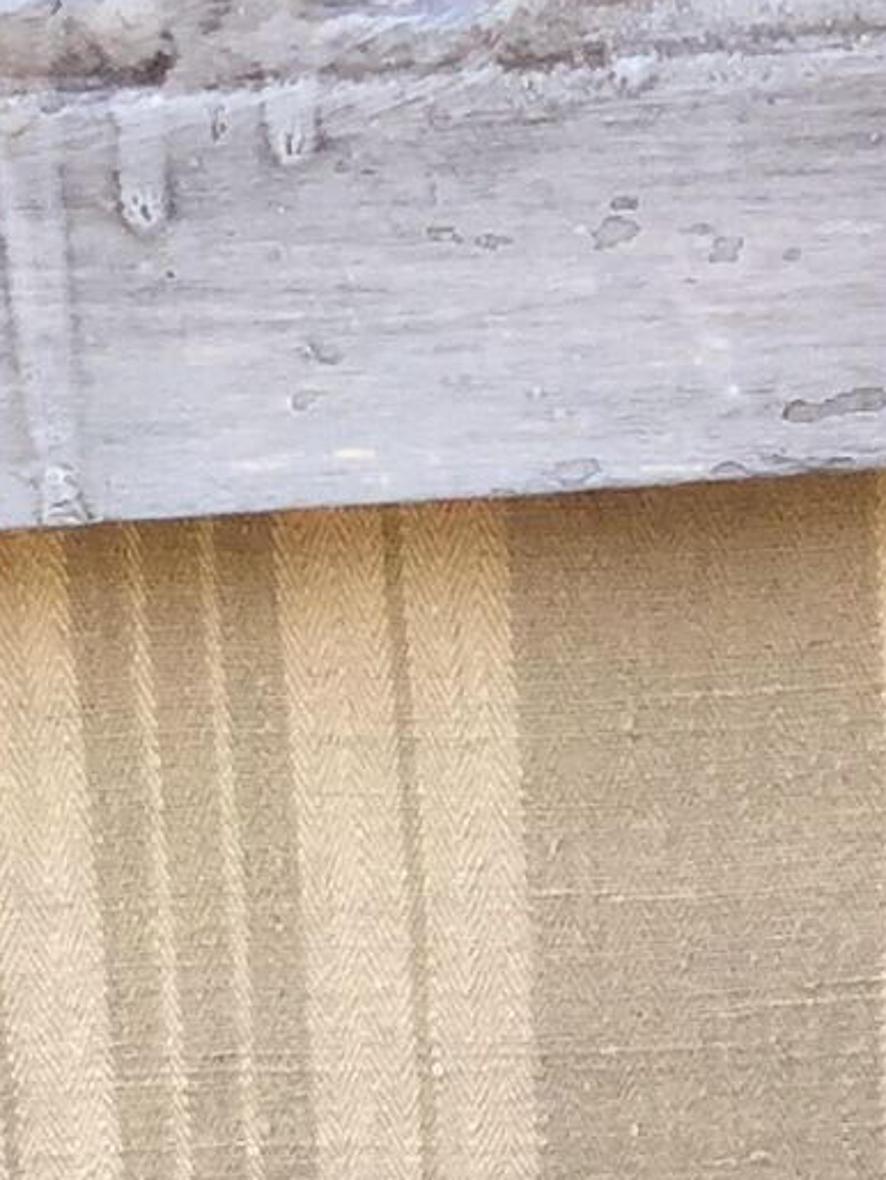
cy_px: 2514
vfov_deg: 9.8
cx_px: 103
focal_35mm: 184
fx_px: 6274
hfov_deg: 8.1
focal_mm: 4.15
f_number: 2.2
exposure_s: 1/50
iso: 40
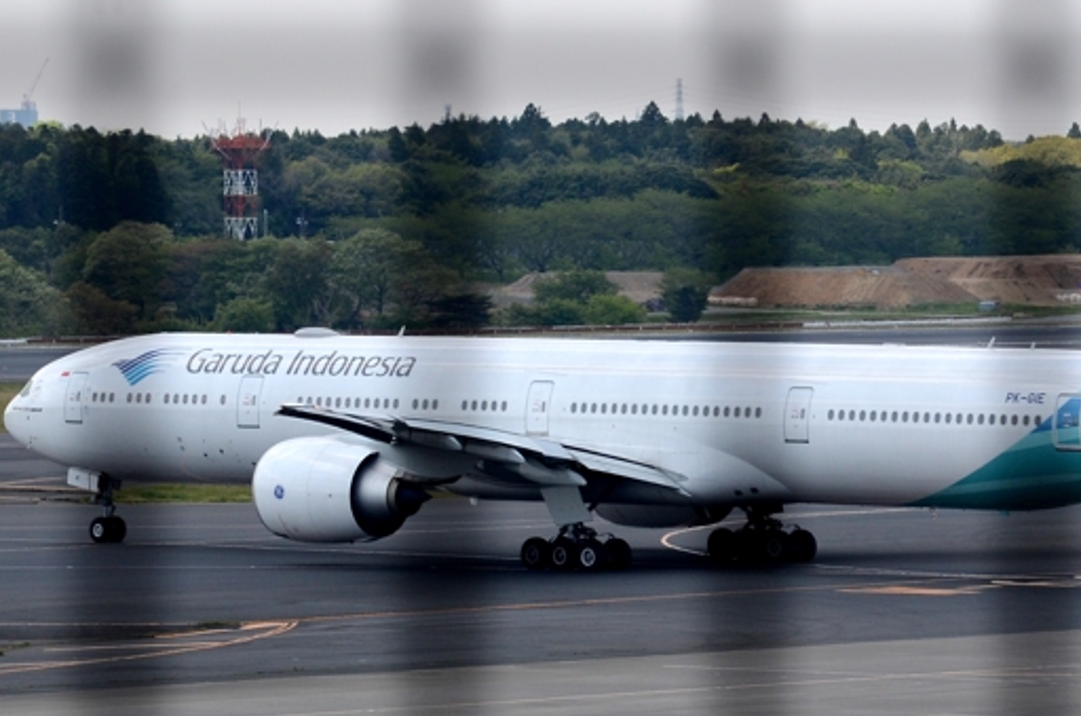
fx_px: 9169
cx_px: 674
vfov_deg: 4.5
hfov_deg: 6.7
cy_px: 458
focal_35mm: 306
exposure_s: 1/800
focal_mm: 102
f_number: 9
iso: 400
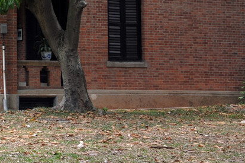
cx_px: -60
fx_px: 768
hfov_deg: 17.2
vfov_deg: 11.8
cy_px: -50
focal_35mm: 113
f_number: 6.3
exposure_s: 1/160
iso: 200
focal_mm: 26
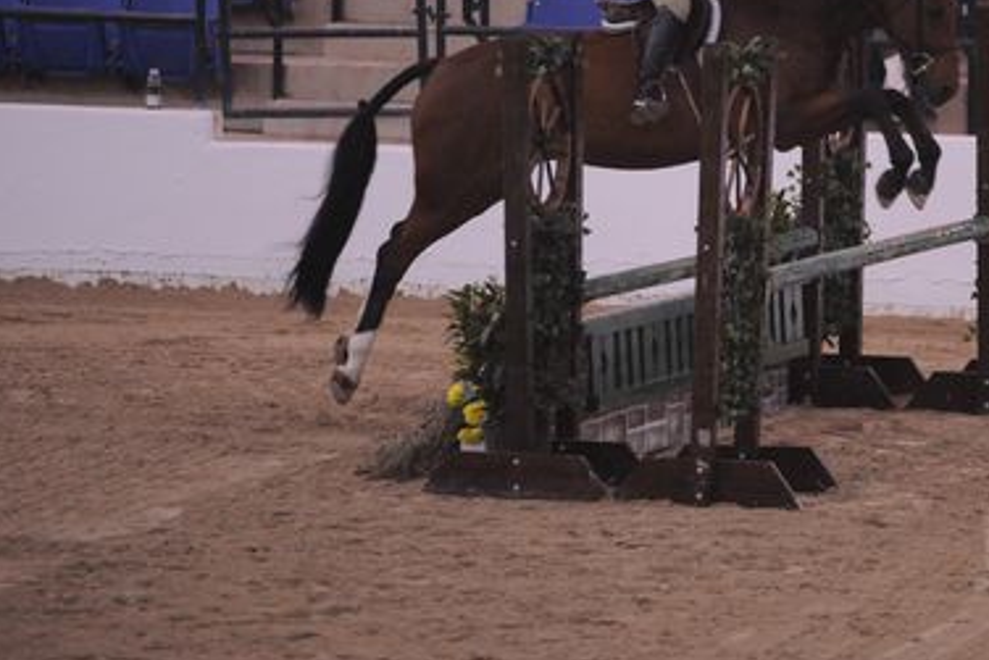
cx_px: 779
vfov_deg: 4.0
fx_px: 9344
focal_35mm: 340
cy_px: 187
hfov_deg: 6.1
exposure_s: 1/400
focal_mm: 200
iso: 5000
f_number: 2.8
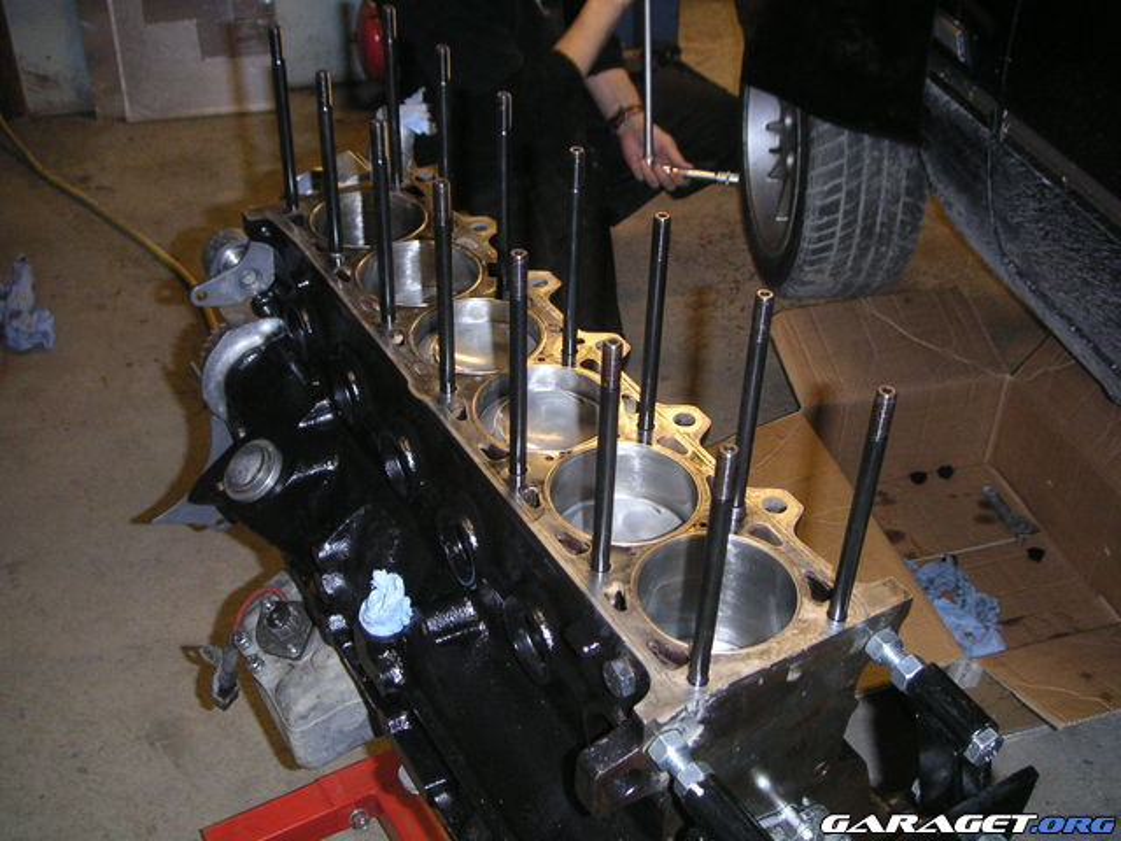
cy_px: 420
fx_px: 1231
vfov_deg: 37.7
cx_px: 560
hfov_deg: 49.0
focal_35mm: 38
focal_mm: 6
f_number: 2.8
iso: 160
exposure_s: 1/45
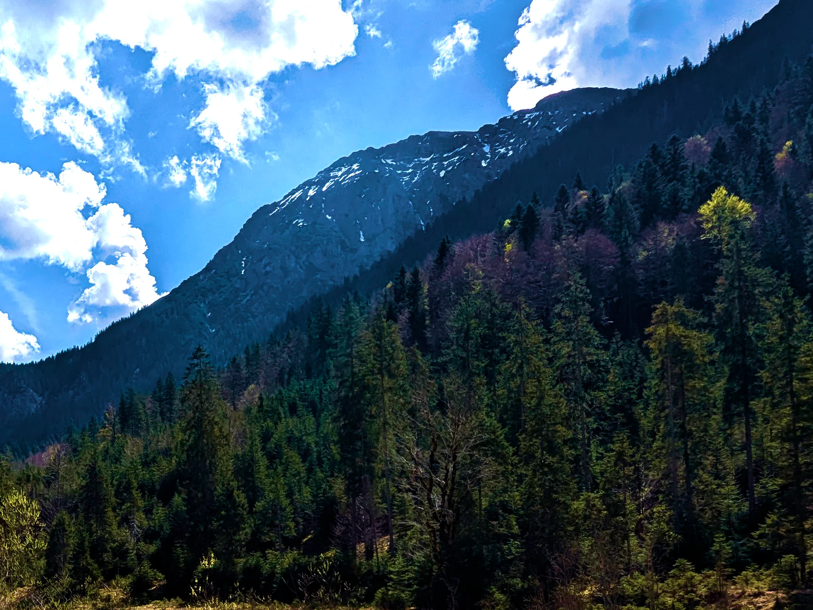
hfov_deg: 48.2
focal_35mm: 36
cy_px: 518
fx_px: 846
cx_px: 151
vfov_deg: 37.7
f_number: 2.2
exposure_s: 1/4049
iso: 41
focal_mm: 2.35
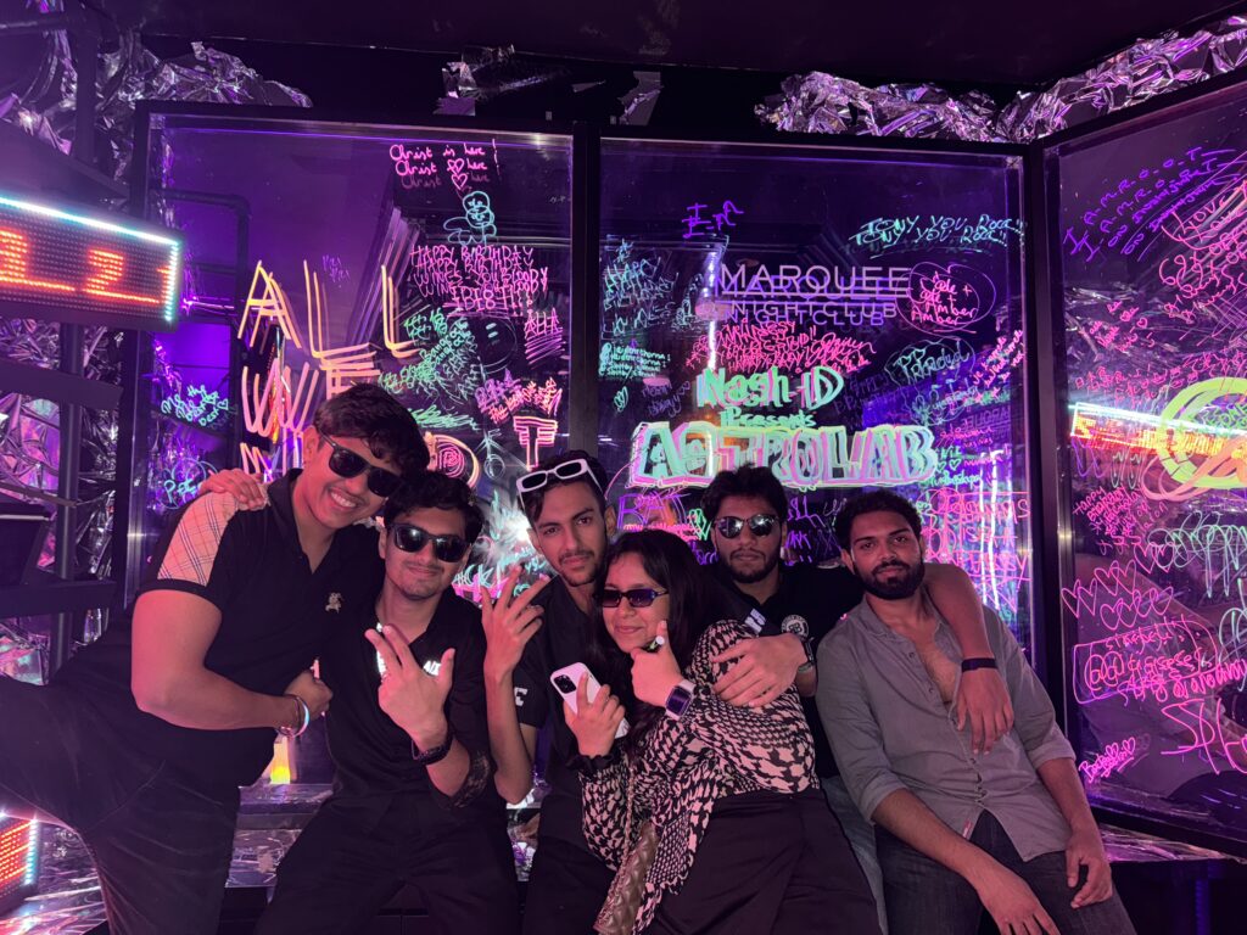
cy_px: 468
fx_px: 865
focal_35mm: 24
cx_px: 624
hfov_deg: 71.6
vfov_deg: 56.8
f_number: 1.78
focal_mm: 6.76
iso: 80
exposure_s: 1/12
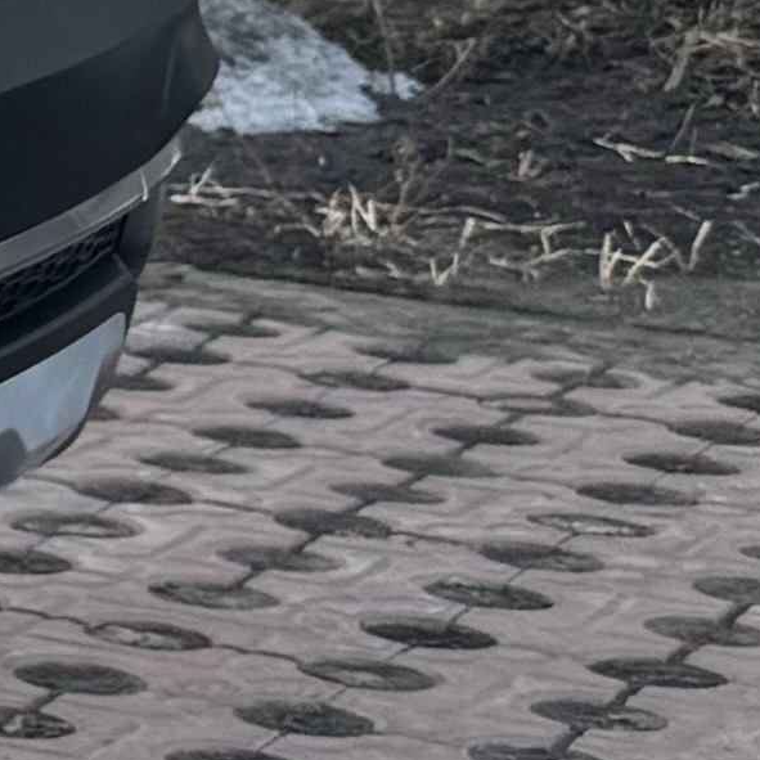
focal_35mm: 205
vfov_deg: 8.5
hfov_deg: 6.5
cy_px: -89
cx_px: -2483
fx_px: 5092
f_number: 1.78
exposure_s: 1/514
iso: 80
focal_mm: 6.76
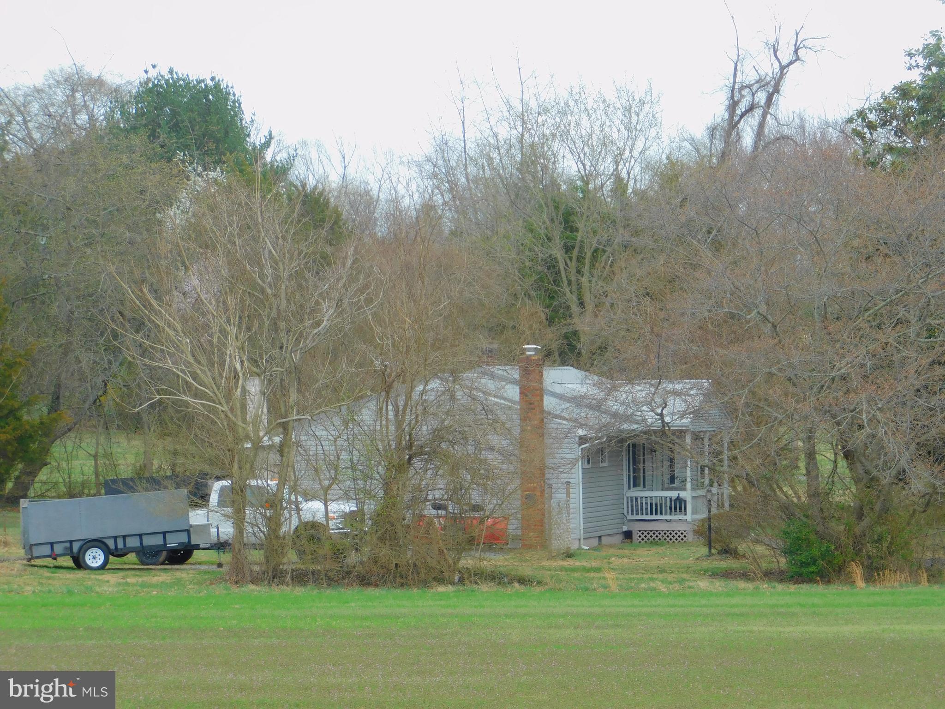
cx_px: 472
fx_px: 5023
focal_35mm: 184
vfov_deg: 8.1
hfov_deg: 10.7
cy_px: 354
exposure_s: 1/125
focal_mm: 32.7
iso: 125
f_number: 5.4
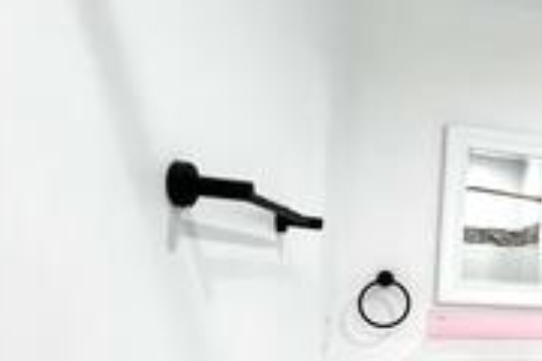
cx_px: 566
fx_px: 452
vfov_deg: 41.9
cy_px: 283
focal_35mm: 30
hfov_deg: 48.4
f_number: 1.8
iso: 100
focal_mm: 1.57
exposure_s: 1/120
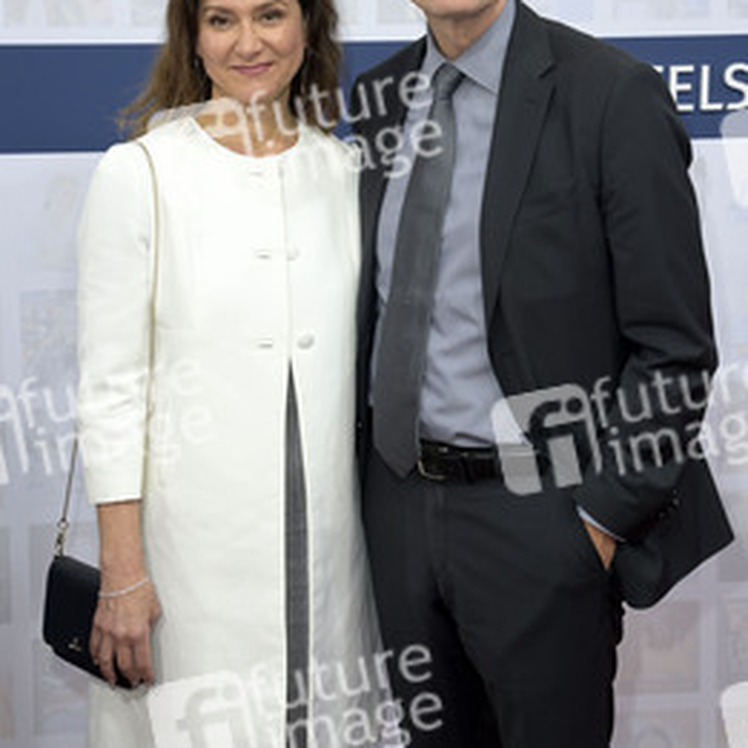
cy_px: 284
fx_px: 1589
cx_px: 378
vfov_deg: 26.4
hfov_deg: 26.5
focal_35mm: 65
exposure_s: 1/125
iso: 640
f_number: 7.1
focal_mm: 50
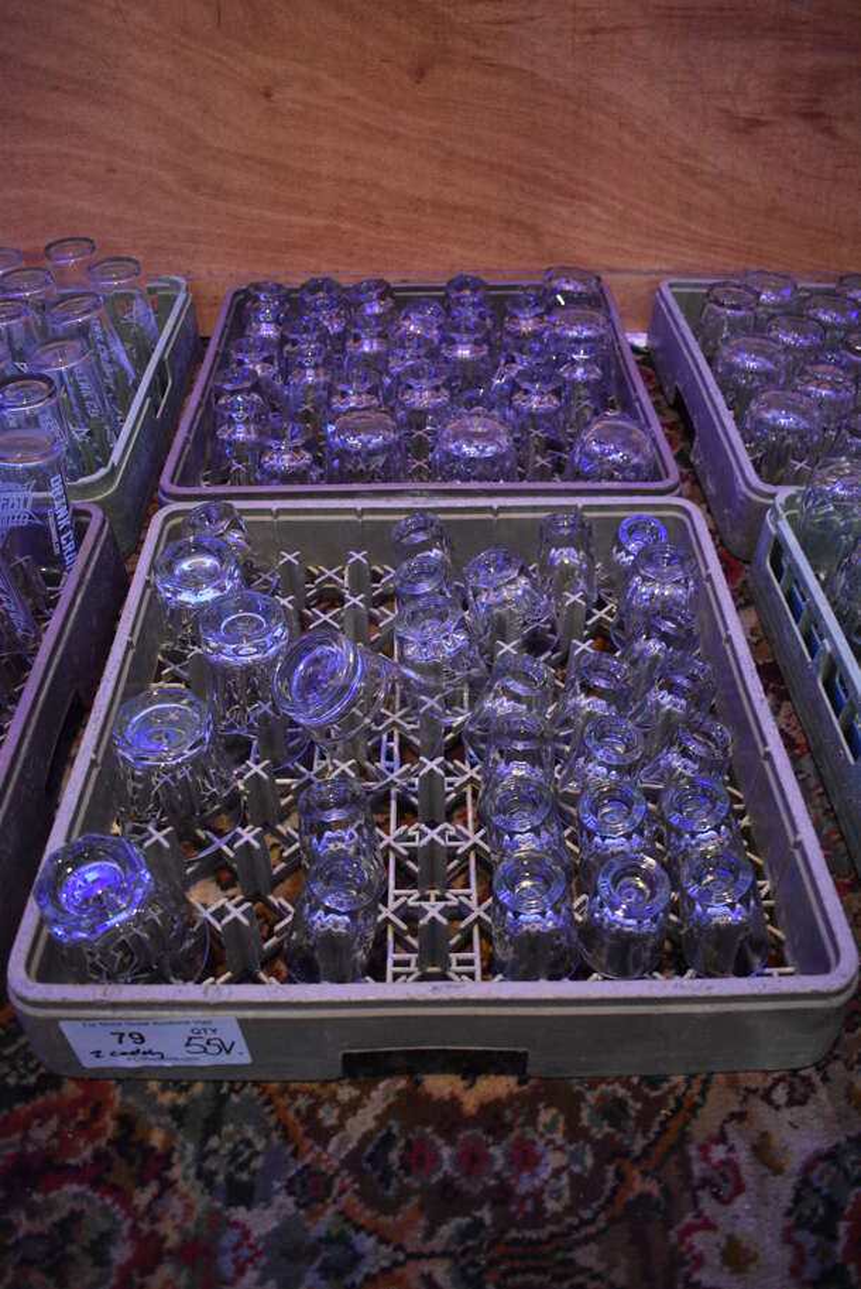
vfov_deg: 67.3
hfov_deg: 48.0
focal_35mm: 27
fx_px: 967
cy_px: 644
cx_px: 430
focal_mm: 18
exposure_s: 1/15
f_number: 3.5
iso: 3200
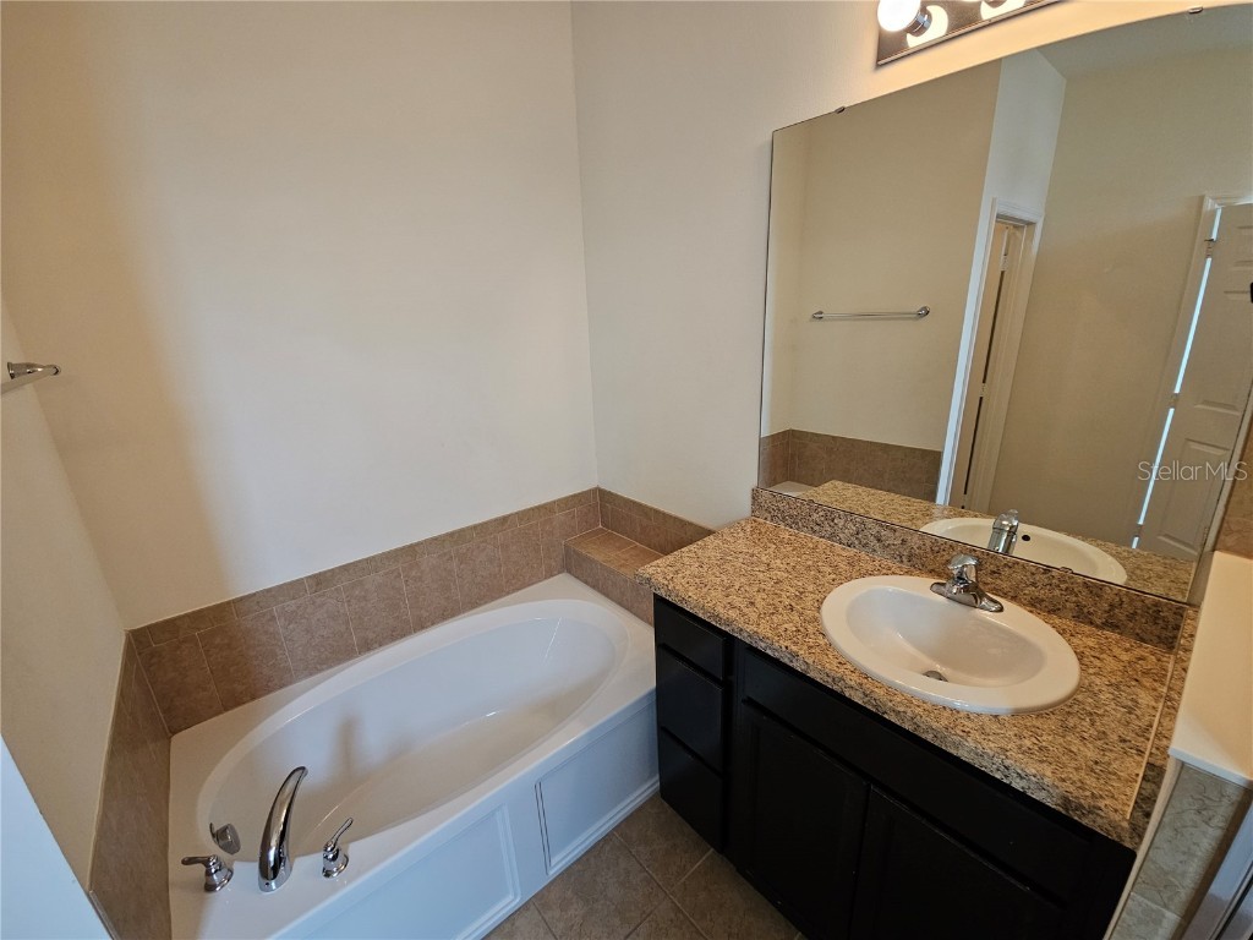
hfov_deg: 106.2
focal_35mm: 13
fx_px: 471
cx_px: 626
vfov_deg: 89.9
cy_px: 470
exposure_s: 1/60
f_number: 2.2
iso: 200
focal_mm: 2.2
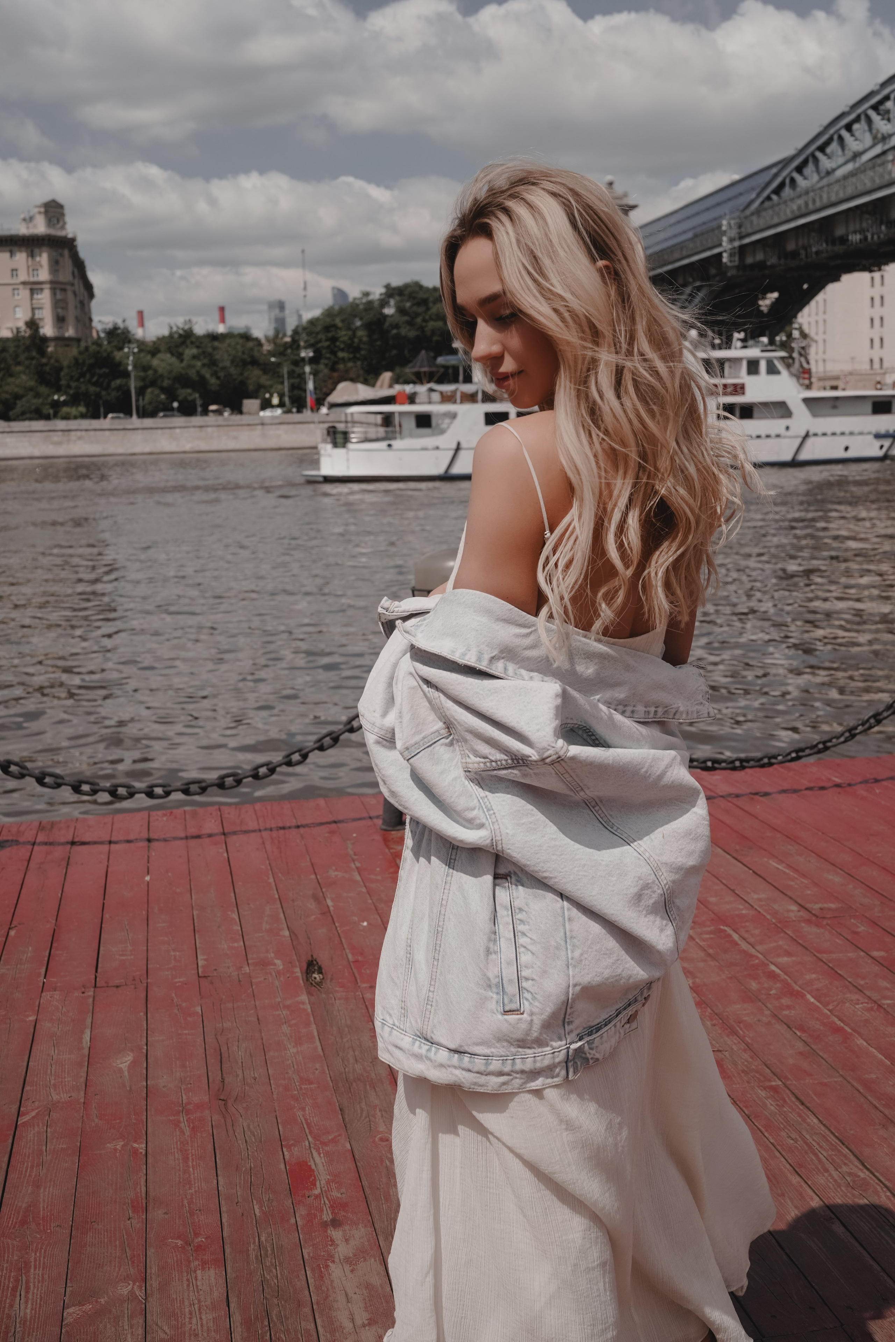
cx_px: 448
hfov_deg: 33.4
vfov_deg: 48.5
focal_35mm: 40
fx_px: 1492
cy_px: 671
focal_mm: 40
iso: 250
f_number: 8
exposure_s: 1/2000
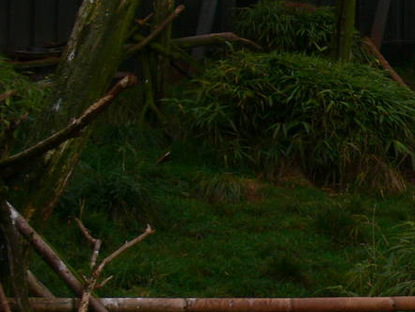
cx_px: 646
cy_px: -142
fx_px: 1523
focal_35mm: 127
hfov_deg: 14.4
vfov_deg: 11.3
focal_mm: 7.4
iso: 80
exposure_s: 1/100
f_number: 4
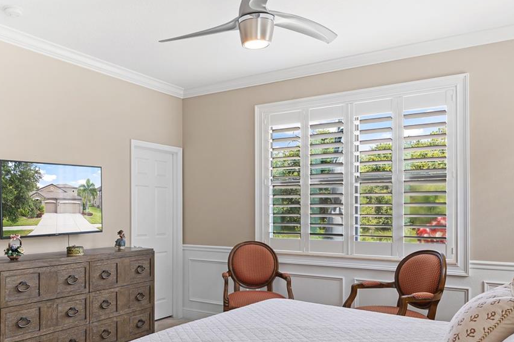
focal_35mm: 32
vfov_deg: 40.8
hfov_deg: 57.4
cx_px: 169
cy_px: 210
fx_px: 457
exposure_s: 1/125
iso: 250
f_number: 8
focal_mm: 17
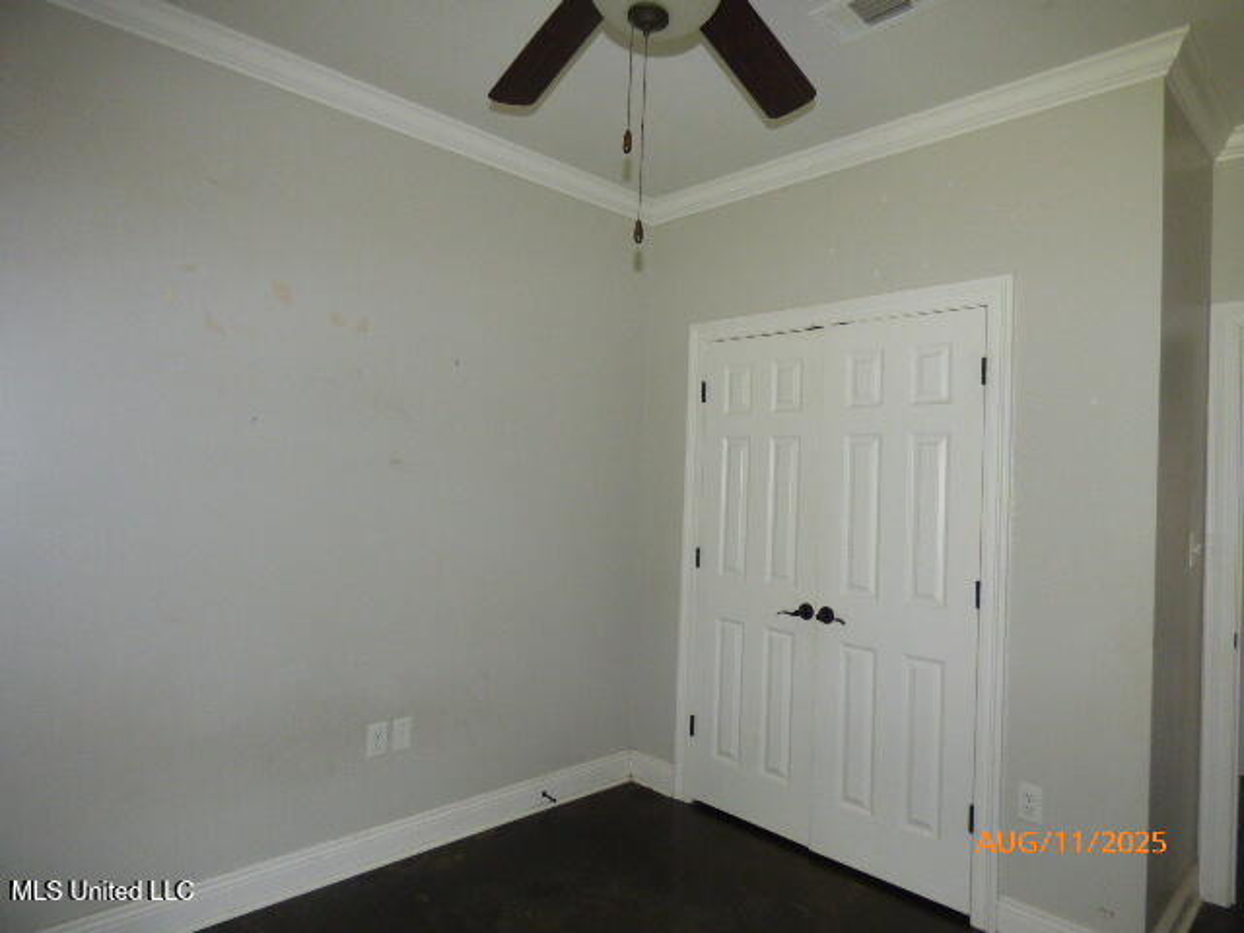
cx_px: 622
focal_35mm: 20
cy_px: 466
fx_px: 719
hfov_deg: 81.7
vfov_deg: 66.0
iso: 250
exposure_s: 1/60
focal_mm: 3.58
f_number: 2.8
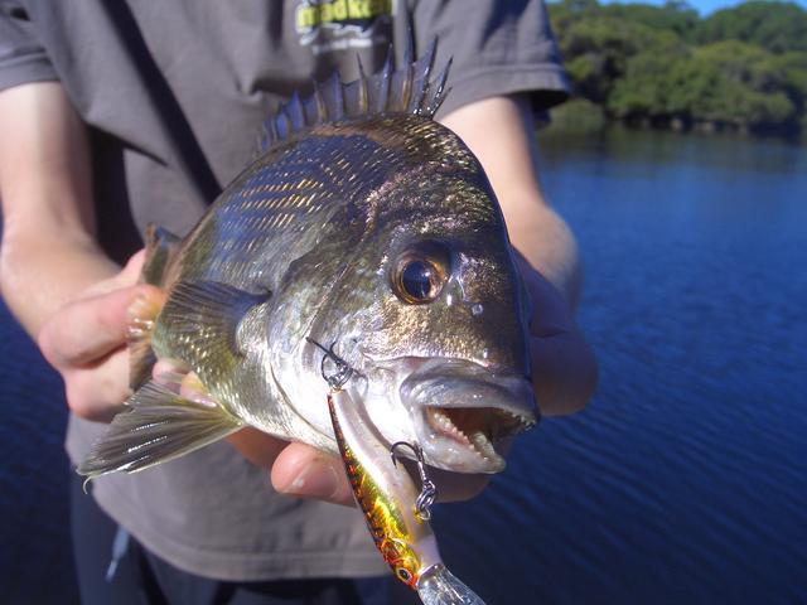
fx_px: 909
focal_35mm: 39
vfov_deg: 36.8
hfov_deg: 47.9
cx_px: 404
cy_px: 302
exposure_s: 1/500
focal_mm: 8
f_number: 4.8
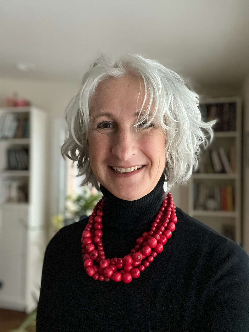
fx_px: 288
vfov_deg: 60.0
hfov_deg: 46.8
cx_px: 124
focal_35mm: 30
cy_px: 166
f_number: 2.2
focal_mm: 2.71
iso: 640
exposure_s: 1/30
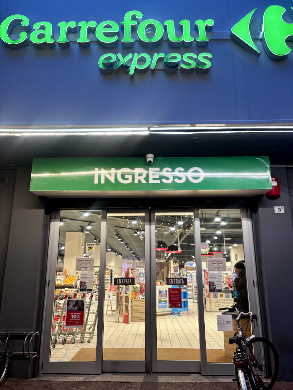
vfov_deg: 67.3
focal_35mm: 26
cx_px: 146
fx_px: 293
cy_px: 195
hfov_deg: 53.1
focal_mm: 5.96
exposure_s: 1/50
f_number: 1.6
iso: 125
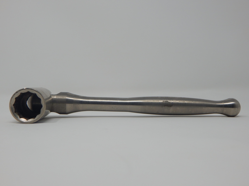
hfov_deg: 43.9
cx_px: 124
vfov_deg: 33.6
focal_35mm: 43
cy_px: 93
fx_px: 309
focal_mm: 7.7
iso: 125
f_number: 3.6
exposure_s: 1/160
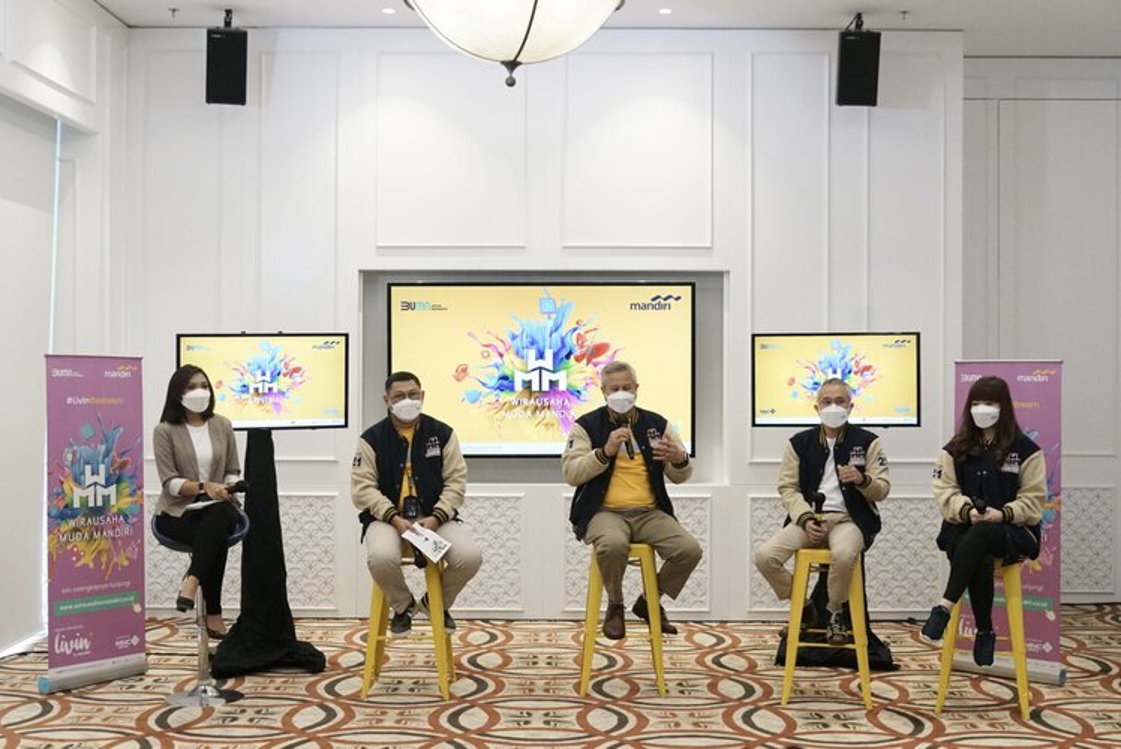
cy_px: 374
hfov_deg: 43.6
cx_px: 560
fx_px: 1402
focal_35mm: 45
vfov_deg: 29.9
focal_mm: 30
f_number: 5.6
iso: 6400
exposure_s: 1/200
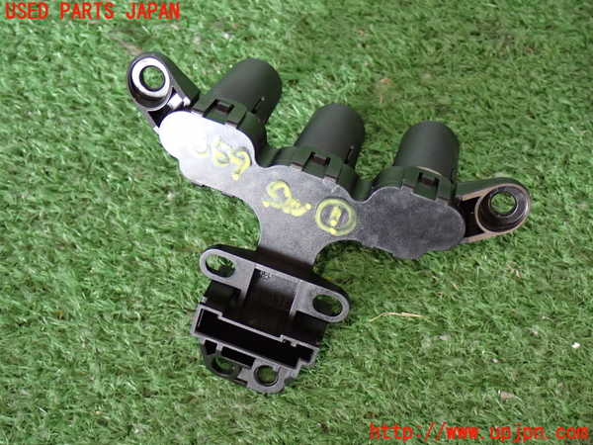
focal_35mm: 62
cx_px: 296
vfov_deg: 23.7
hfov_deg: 31.2
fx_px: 1062
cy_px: 222
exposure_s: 1/60
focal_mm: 11.09
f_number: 3.6
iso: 640
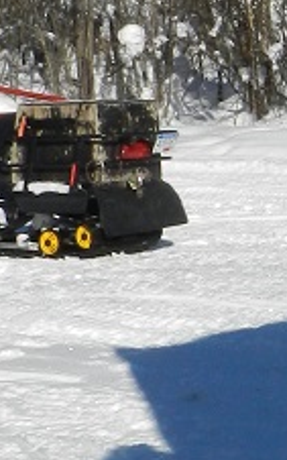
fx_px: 1880
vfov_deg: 13.9
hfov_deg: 7.9
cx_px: 743
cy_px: 195
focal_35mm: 150
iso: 160
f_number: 5.6
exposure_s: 1/800
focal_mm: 5.6
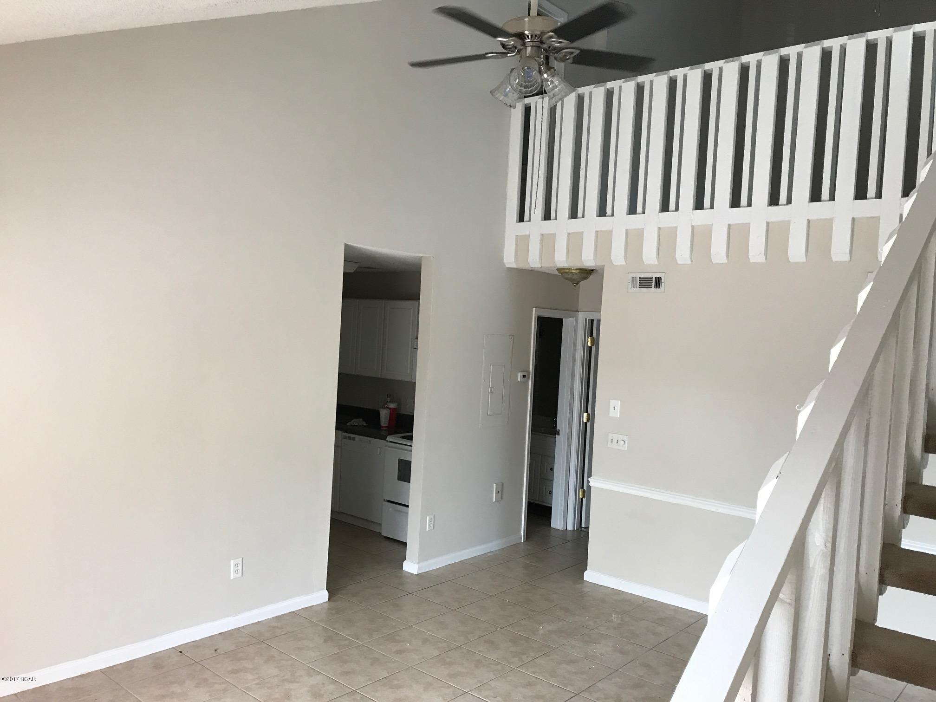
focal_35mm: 28
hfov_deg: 63.4
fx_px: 757
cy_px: 351
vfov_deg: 49.7
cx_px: 468
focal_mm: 3.99
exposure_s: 1/30
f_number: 1.8
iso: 32
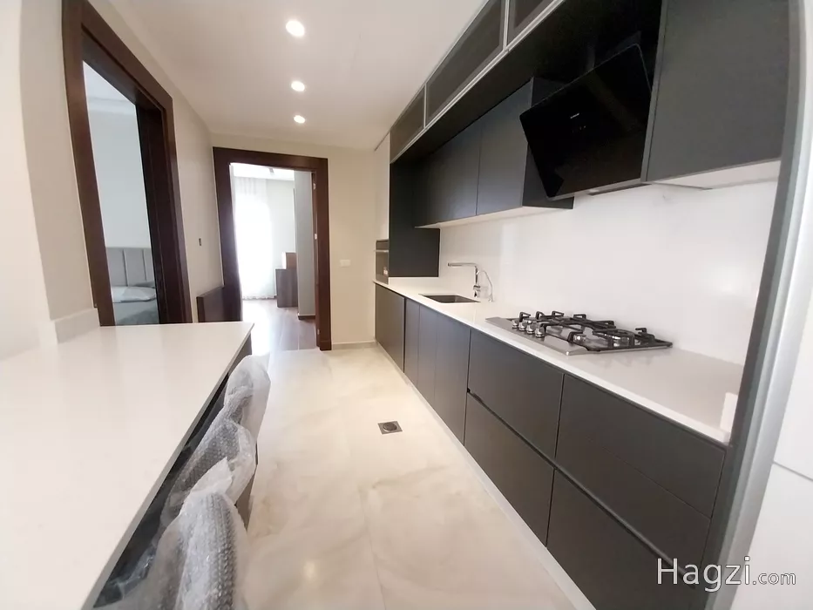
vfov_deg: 89.9
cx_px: 406
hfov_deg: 106.2
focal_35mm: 13
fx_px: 305
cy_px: 305
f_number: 2.2
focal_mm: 1.3
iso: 200
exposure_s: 1/30
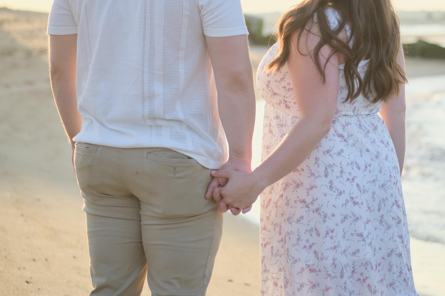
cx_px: 319
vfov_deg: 10.2
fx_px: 1656
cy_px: 76
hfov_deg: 15.3
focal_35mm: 134
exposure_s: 1/4000
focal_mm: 50
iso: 800
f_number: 2
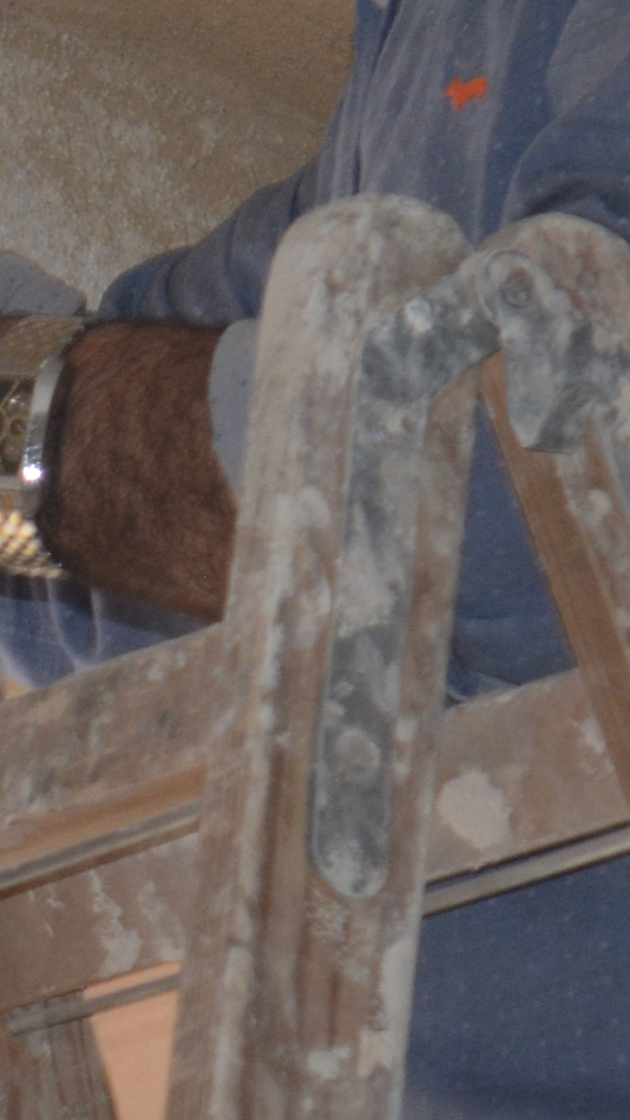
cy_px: -190
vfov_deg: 4.8
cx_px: -922
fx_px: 13330
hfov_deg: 2.7
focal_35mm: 449
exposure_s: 1/80
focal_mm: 55
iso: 400
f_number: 5.6
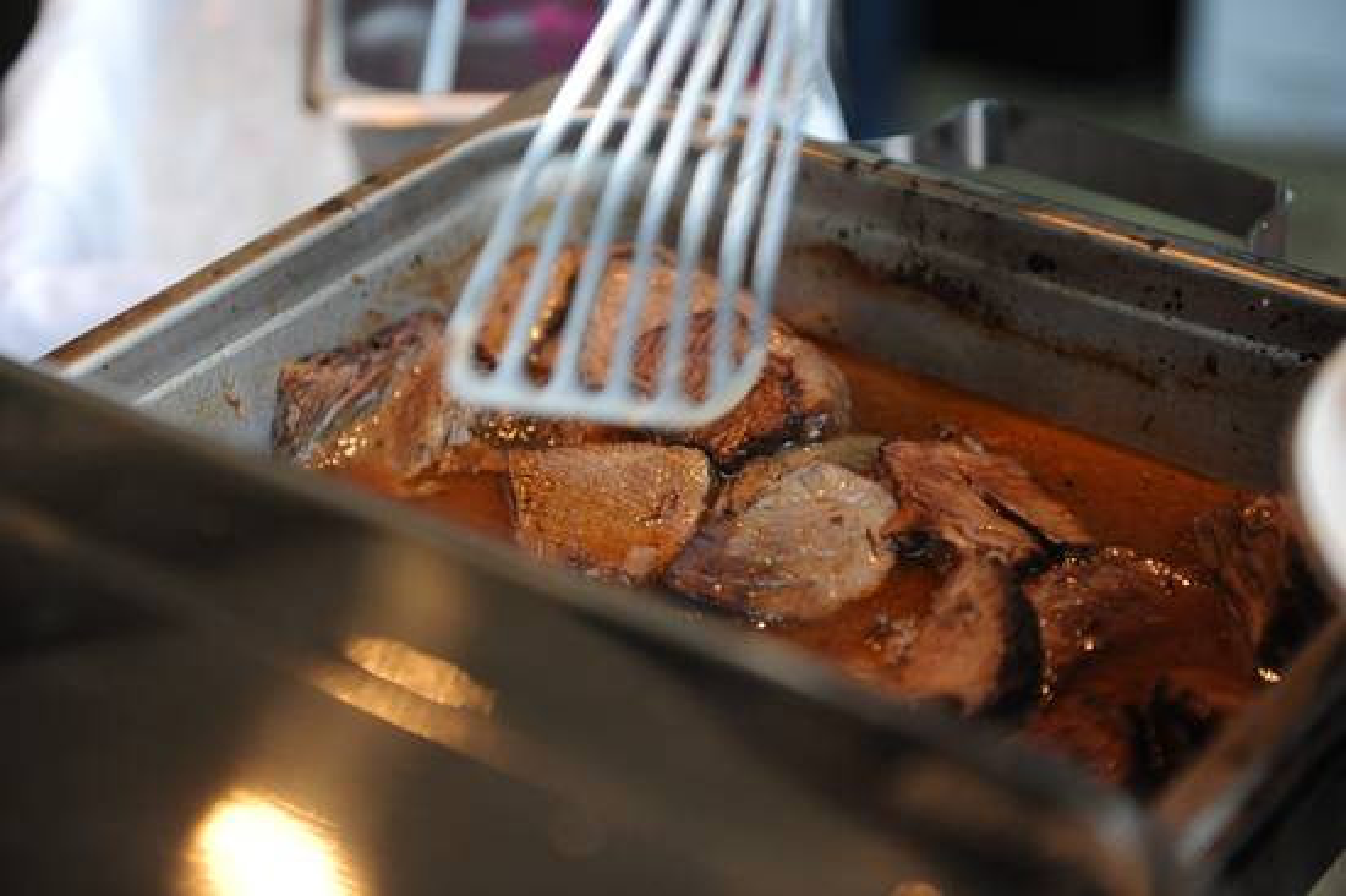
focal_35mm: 70
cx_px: 673
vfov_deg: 19.4
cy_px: 448
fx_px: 2616
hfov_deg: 28.9
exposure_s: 1/125
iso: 2500
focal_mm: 70
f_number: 2.8
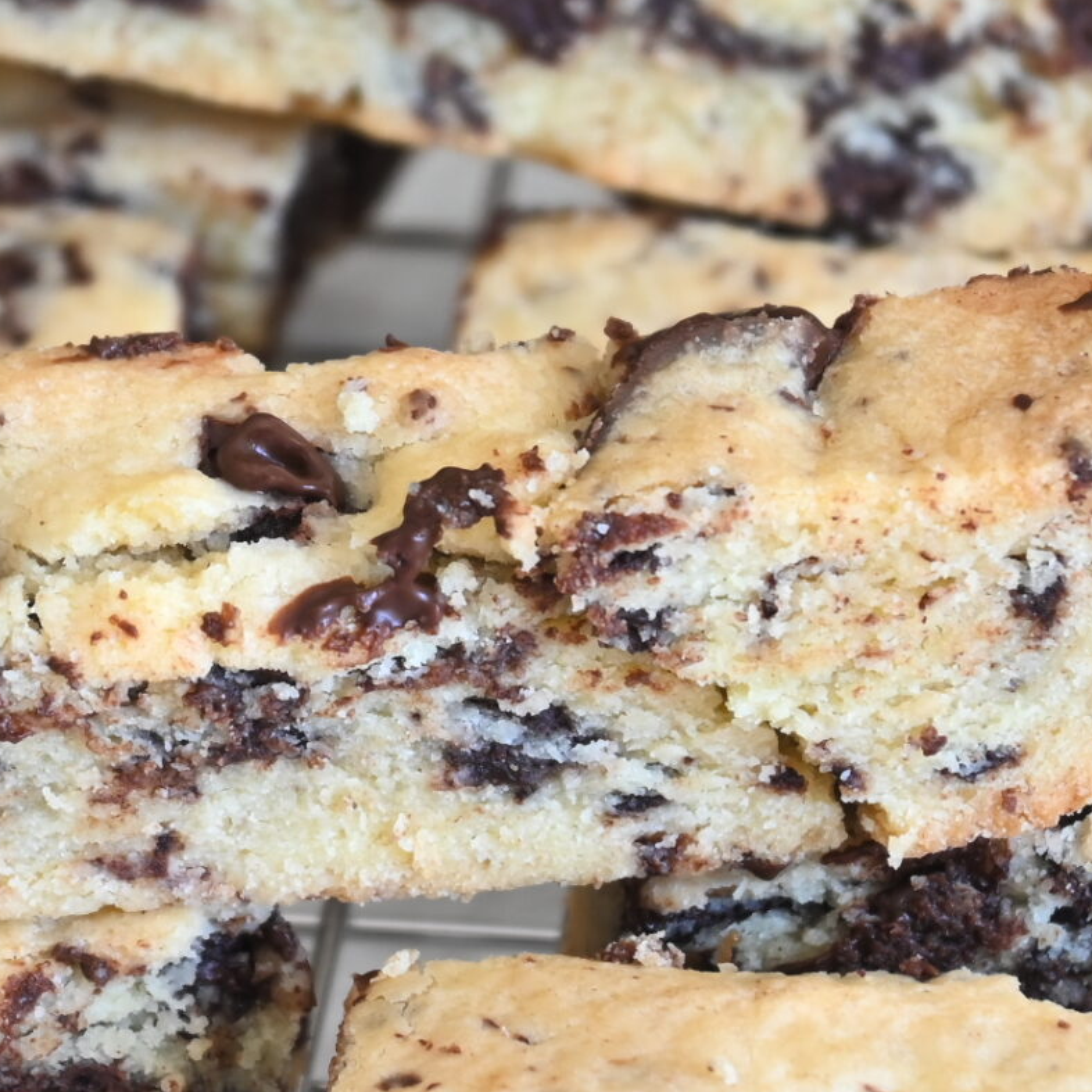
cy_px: 544
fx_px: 6210
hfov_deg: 10.0
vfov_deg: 10.0
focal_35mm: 174
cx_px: 333
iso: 200
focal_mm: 42
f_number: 5.6
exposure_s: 1/25
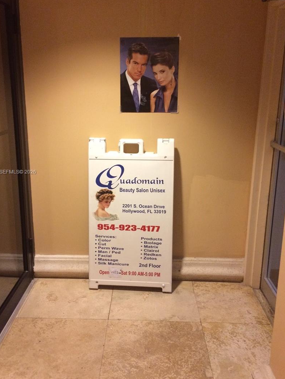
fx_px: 362
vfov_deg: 55.3
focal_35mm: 33
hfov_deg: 42.9
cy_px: 172
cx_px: 132
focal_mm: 4.15
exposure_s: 1/30
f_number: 2.2
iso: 250
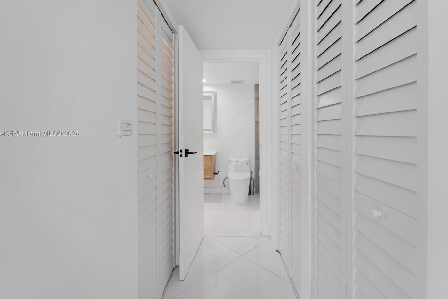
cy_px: 134
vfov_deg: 73.5
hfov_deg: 96.7
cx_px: 232
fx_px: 199
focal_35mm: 16
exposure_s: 1/6
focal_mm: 14
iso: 100
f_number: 8
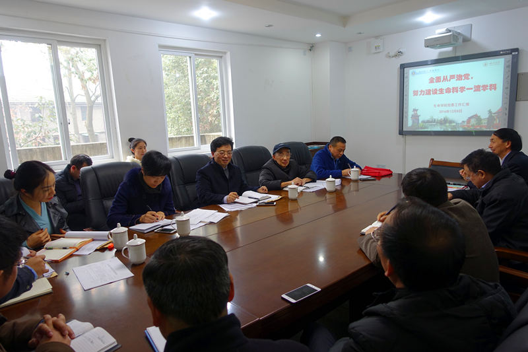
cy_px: 176
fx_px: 352
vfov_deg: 53.1
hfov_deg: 73.8
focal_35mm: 24
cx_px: 264
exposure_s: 1/30
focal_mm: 8.8
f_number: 2.5
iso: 125
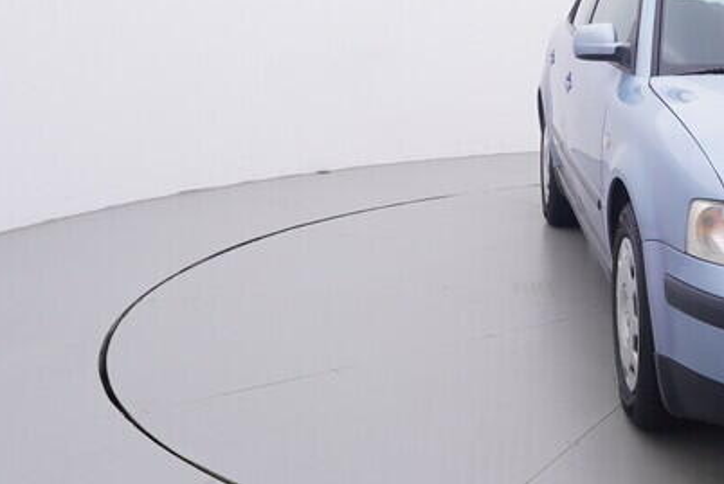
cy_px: 121
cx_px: 699
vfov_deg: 23.5
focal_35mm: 57
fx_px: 1153
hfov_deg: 32.5
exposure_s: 1/80
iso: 200
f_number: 5
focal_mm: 15
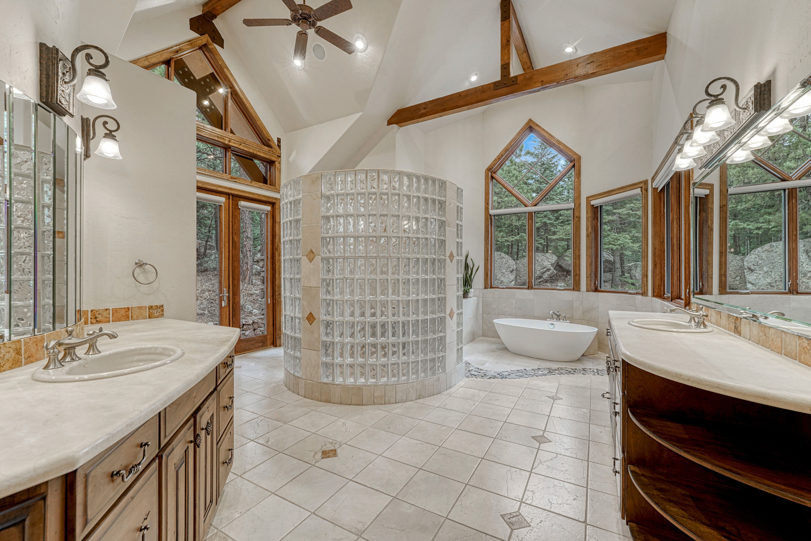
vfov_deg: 81.2
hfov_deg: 104.3
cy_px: 270
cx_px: 406
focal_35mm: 14
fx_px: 315
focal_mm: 14
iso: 800
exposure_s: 1/5
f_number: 8
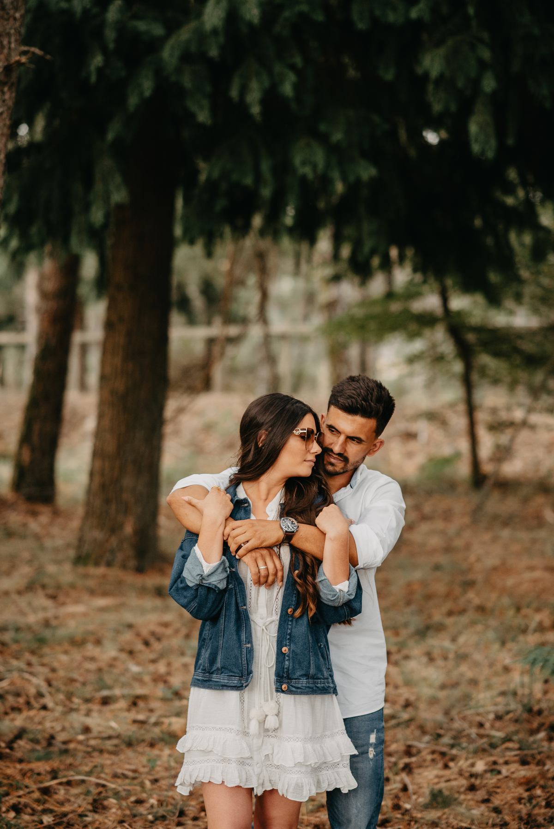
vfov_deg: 23.9
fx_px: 1960
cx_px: 277
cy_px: 414
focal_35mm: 85
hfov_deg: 16.1
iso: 500
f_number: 2.2
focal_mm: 85
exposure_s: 1/320
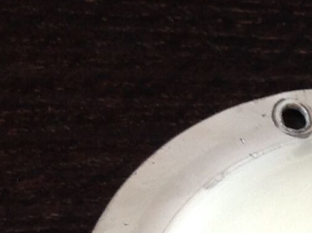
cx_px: 658
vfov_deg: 8.3
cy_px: 204
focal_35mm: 178
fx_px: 1602
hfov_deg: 10.1
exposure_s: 1/15
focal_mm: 4.28
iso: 64
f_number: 2.4
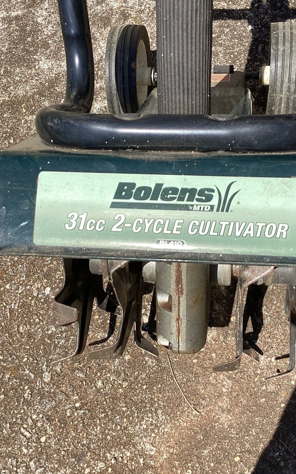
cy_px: 238
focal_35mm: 44
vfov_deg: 45.3
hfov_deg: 29.2
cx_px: 159
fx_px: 568
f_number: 2.4
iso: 25
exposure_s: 1/1567
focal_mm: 3.3
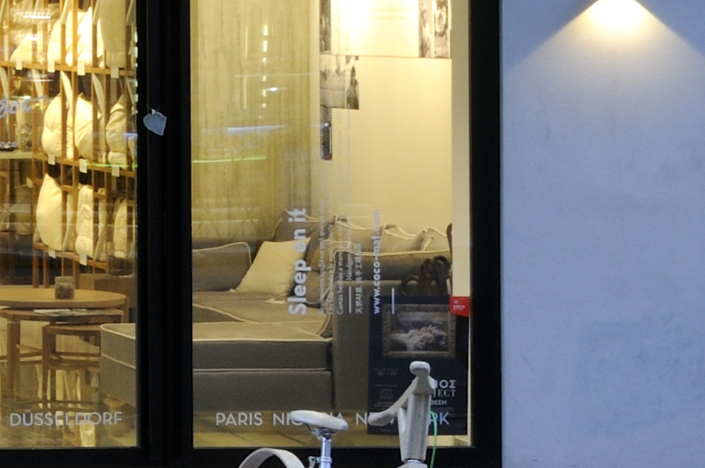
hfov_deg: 12.0
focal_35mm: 149
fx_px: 2918
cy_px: -93
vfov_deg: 9.1
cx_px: -786
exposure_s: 1
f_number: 14
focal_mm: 23
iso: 200
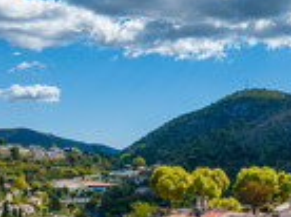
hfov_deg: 27.8
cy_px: 154
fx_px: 545
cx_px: 304
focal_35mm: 65
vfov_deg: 22.4
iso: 100
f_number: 11
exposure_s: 1/160
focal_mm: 12.3
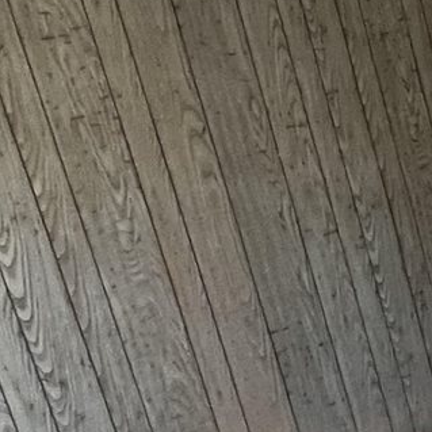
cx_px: 1147
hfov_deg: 13.0
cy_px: 414
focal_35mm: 83
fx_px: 1172
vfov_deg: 20.3
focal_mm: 1.57
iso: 160
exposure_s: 1/99
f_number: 1.8
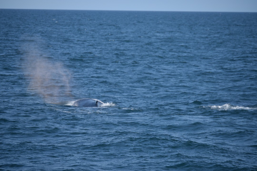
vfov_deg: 5.9
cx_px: 128
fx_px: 1660
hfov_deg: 8.9
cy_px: 86
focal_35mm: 232
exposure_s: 1/1600
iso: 200
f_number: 5.6
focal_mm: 155
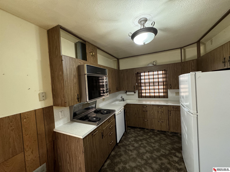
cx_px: 115
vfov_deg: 85.7
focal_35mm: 14
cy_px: 86
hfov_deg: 102.1
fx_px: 93
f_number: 2.2
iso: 500
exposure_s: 1/60
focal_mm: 2.22
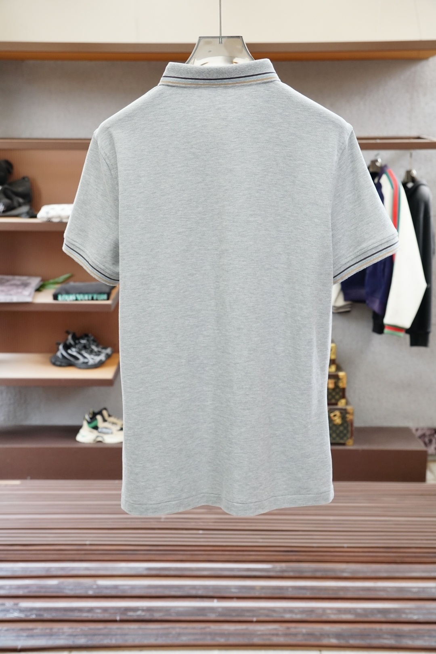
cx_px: 218
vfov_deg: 49.6
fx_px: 708
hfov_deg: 34.2
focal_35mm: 39
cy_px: 327
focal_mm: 26
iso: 640
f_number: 4
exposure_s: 1/250
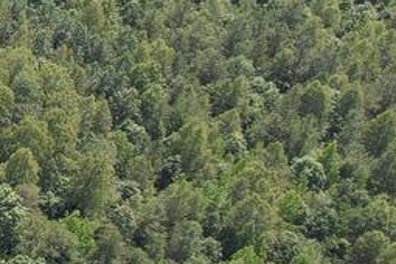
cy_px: 48
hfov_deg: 14.1
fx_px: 1364
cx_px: -377
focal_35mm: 124
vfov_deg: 11.0
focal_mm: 8.38
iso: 100
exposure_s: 1/725
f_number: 2.8
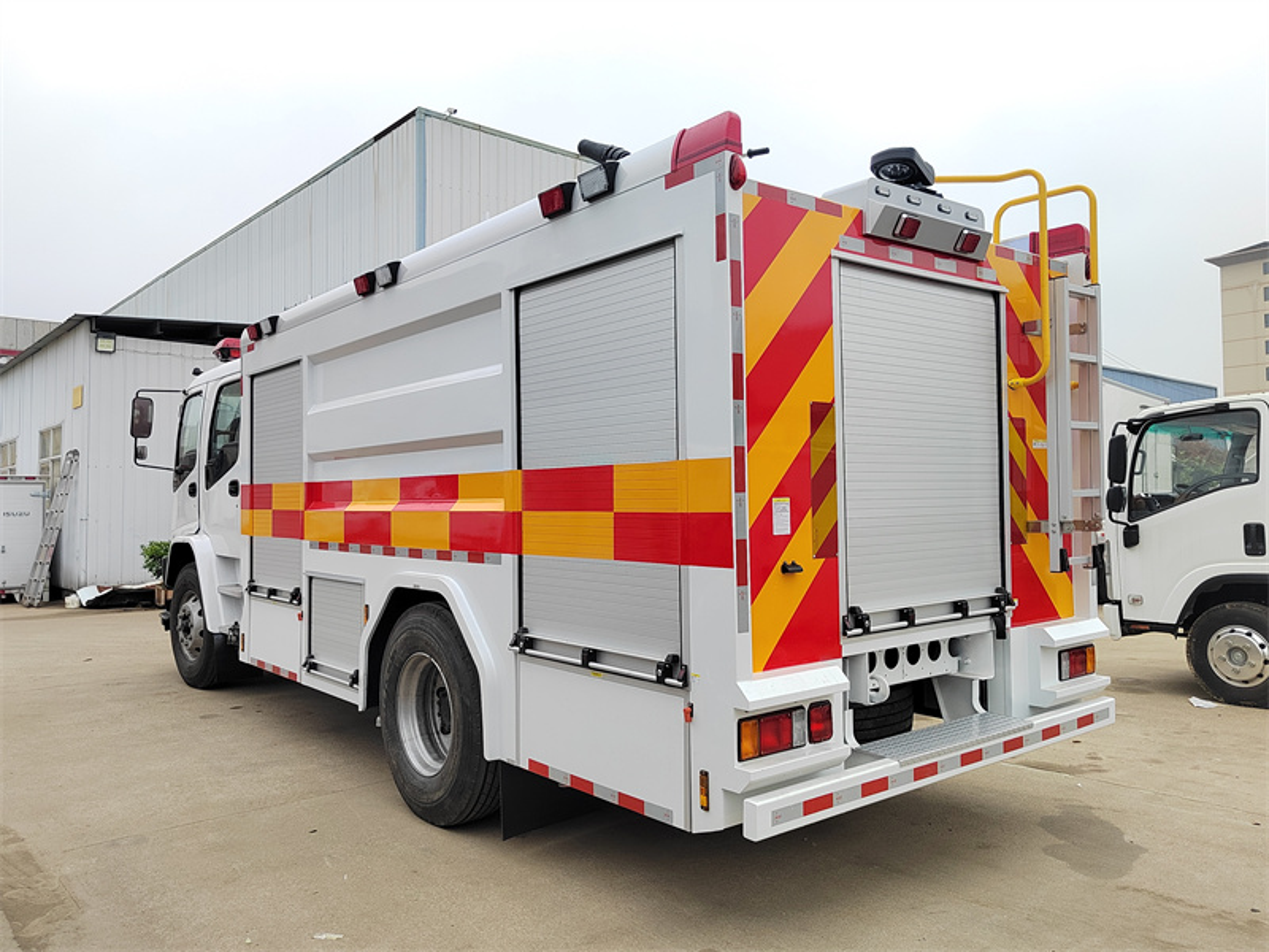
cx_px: 634
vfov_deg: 53.1
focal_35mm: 26
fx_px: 953
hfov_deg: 67.3
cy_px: 476
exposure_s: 1/1447
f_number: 1.9
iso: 344
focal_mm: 5.52
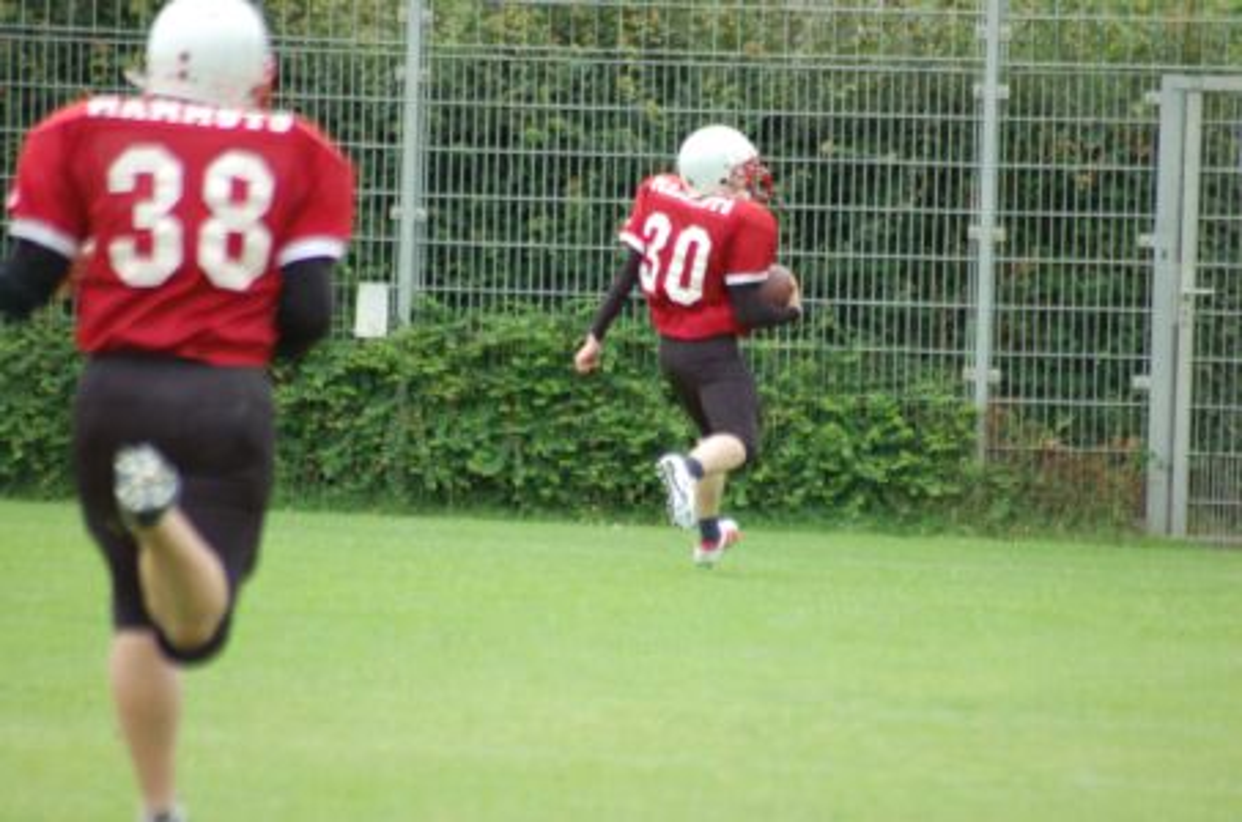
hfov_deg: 4.6
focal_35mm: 450
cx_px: 621
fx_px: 15492
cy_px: 411
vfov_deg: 3.0
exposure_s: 1/500
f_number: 5.6
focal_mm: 300
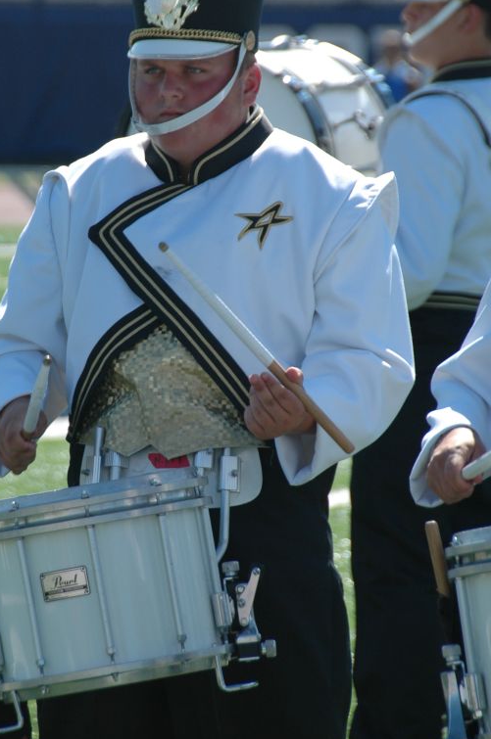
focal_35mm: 407
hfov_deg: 3.4
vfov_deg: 5.1
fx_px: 8353
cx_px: 166
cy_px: 327
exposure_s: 1/500
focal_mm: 200
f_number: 5.6
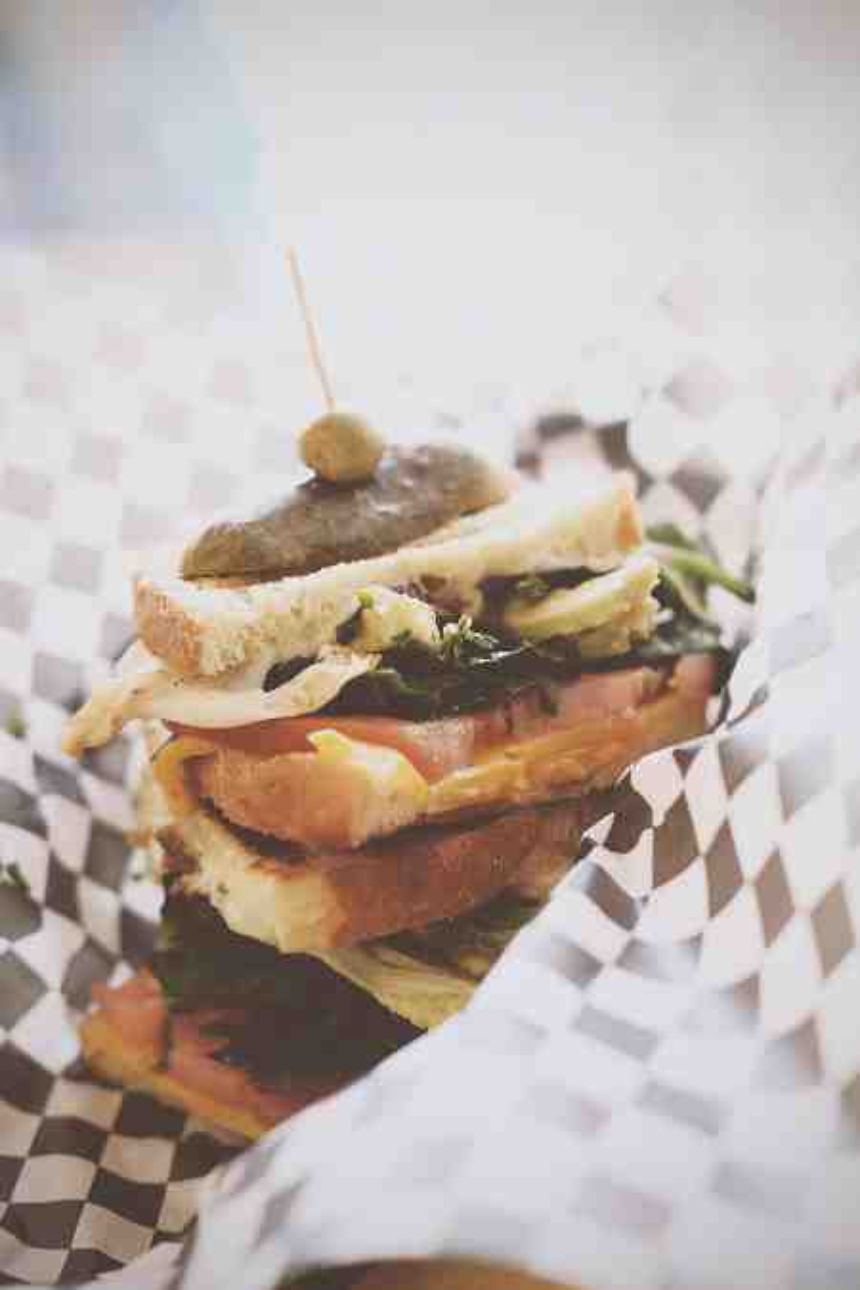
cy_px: 645
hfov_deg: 25.5
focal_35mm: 53
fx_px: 1899
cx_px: 430
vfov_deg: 37.5
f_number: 2.8
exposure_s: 1/120
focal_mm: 35
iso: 800
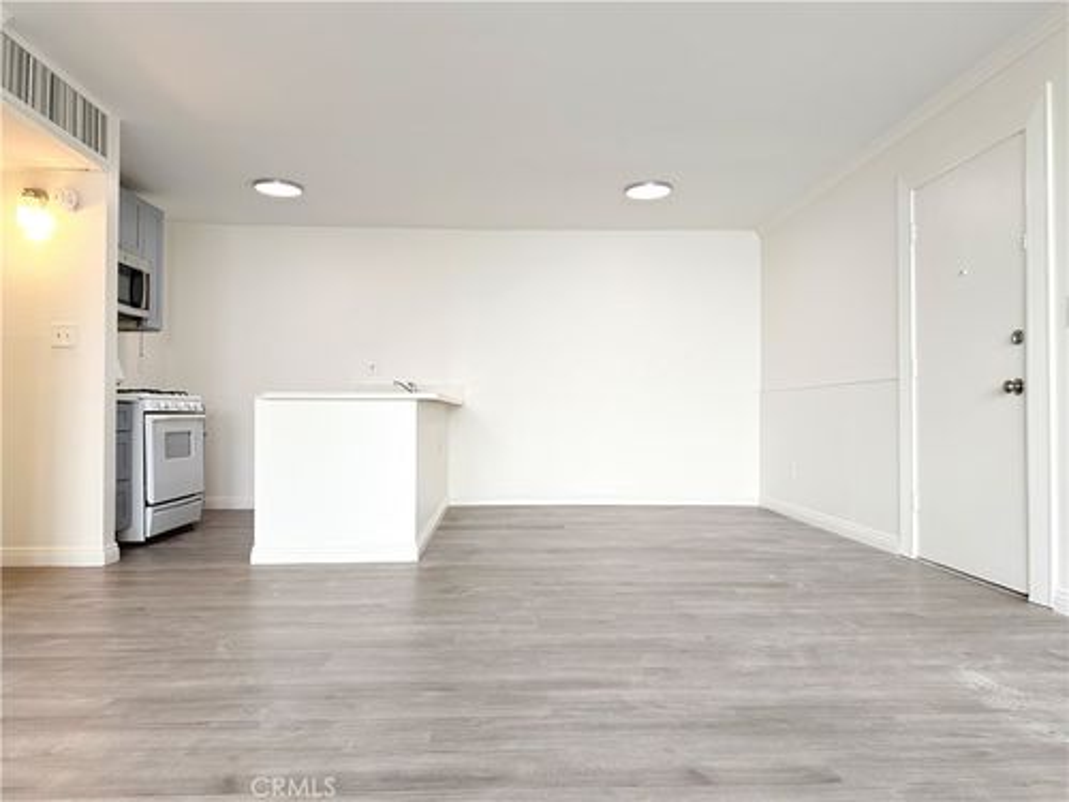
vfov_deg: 56.8
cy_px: 401
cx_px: 534
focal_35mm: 24
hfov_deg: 71.6
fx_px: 741
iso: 80
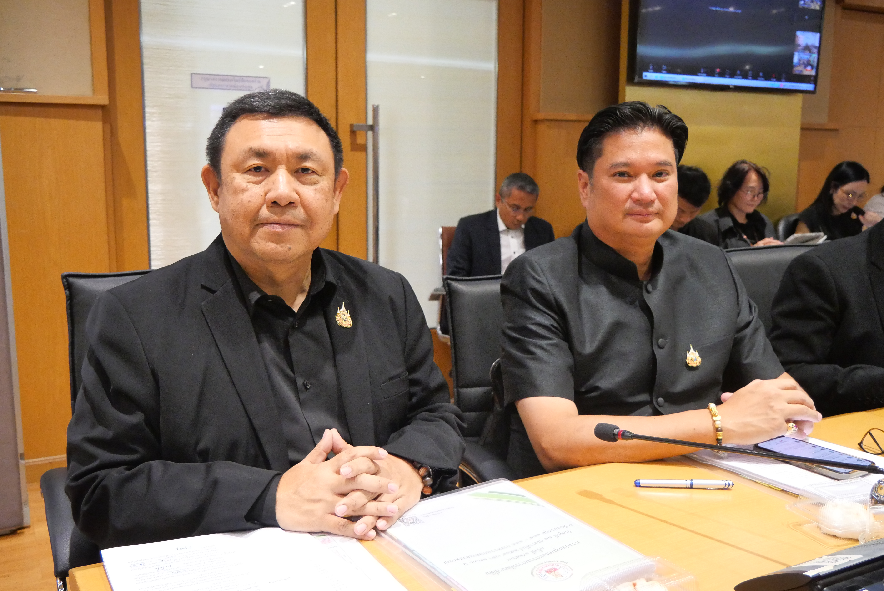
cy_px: 296
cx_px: 442
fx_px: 860
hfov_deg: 54.4
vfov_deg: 37.9
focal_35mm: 35
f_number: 3.8
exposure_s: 1/80
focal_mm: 17
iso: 3200
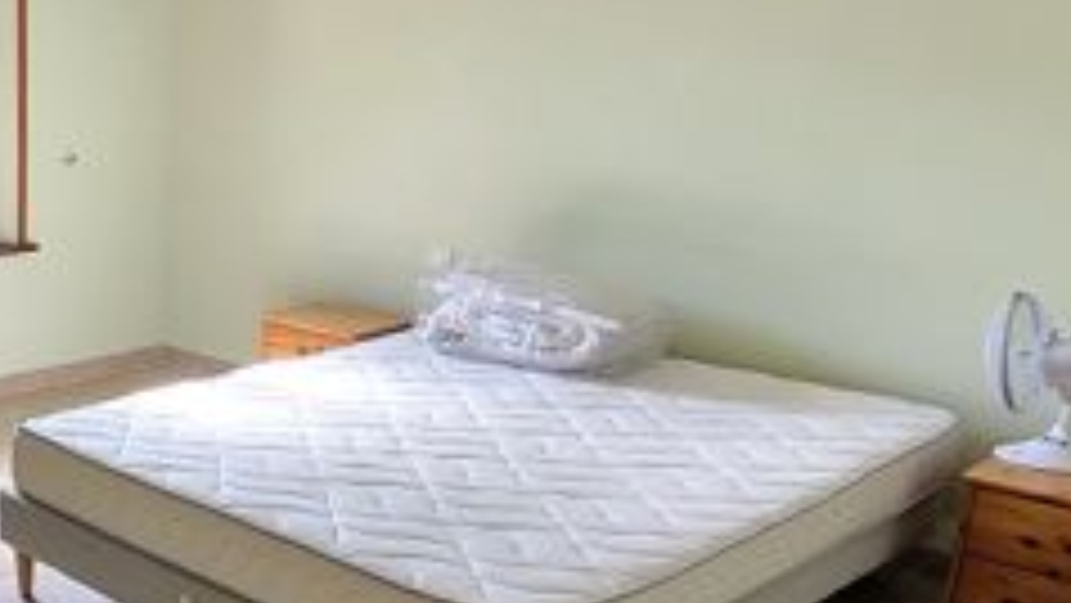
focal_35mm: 42
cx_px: -34
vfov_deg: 28.2
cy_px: 382
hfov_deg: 41.2
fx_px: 1193
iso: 100
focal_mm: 1.74
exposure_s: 1/50
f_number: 2.2
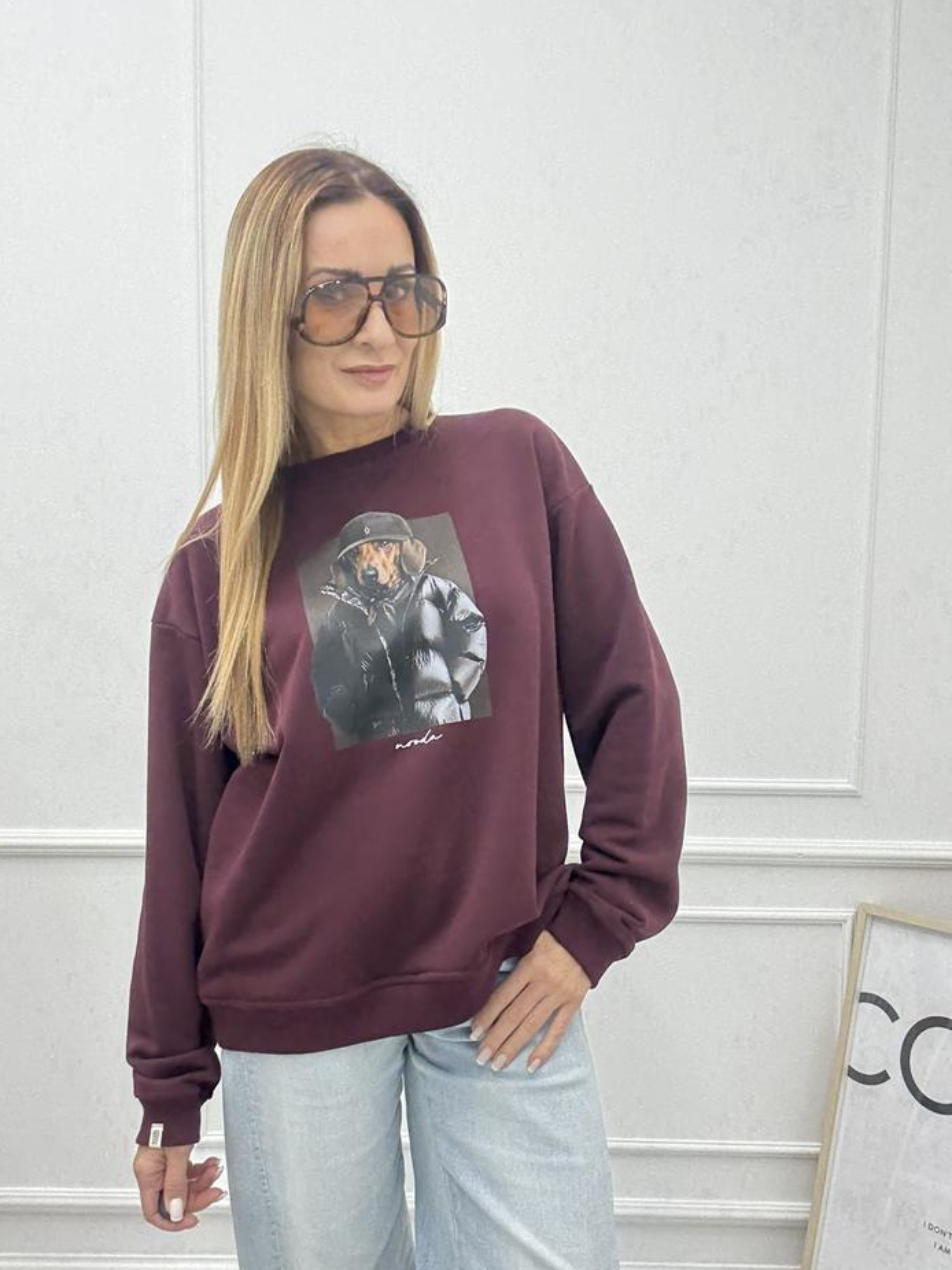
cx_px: 454
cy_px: 712
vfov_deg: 52.5
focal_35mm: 35
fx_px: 1284
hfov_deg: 40.7
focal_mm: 2.69
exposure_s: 1/100
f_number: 1.9
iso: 64
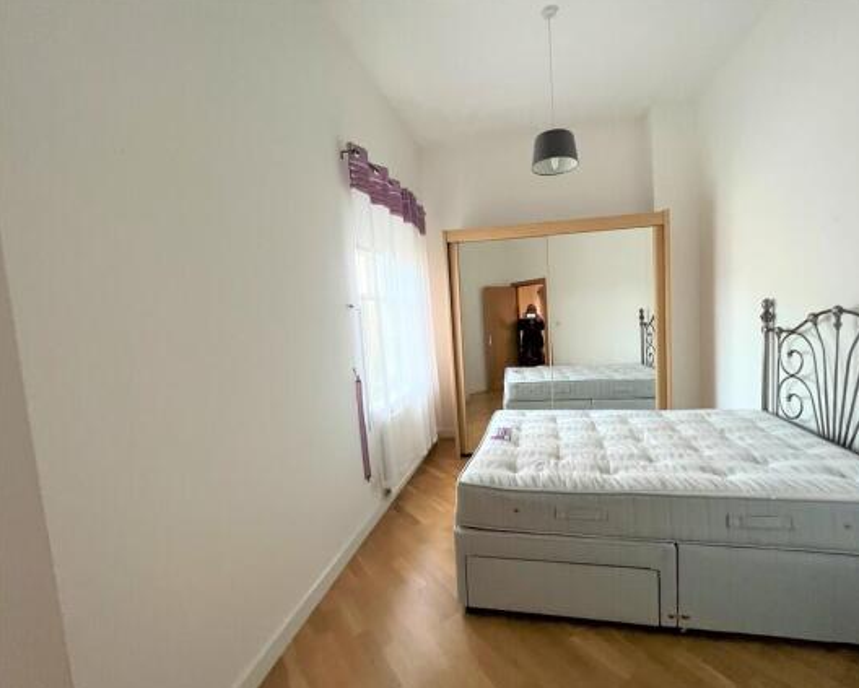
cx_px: 471
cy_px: 347
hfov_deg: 100.4
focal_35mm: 14
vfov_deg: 88.0
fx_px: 356
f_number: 1.8
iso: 250
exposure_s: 1/100
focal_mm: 1.57
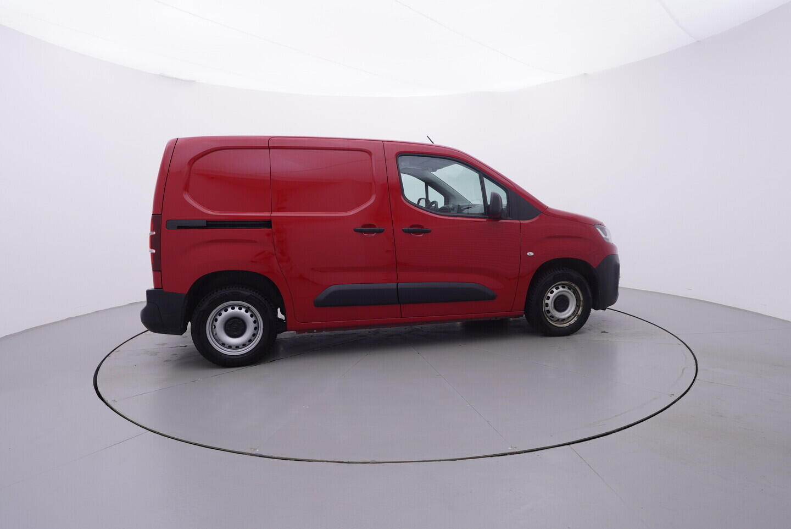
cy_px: 264
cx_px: 396
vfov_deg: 56.2
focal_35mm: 22
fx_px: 495
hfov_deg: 77.3
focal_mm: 15
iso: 200
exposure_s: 1/80
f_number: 5
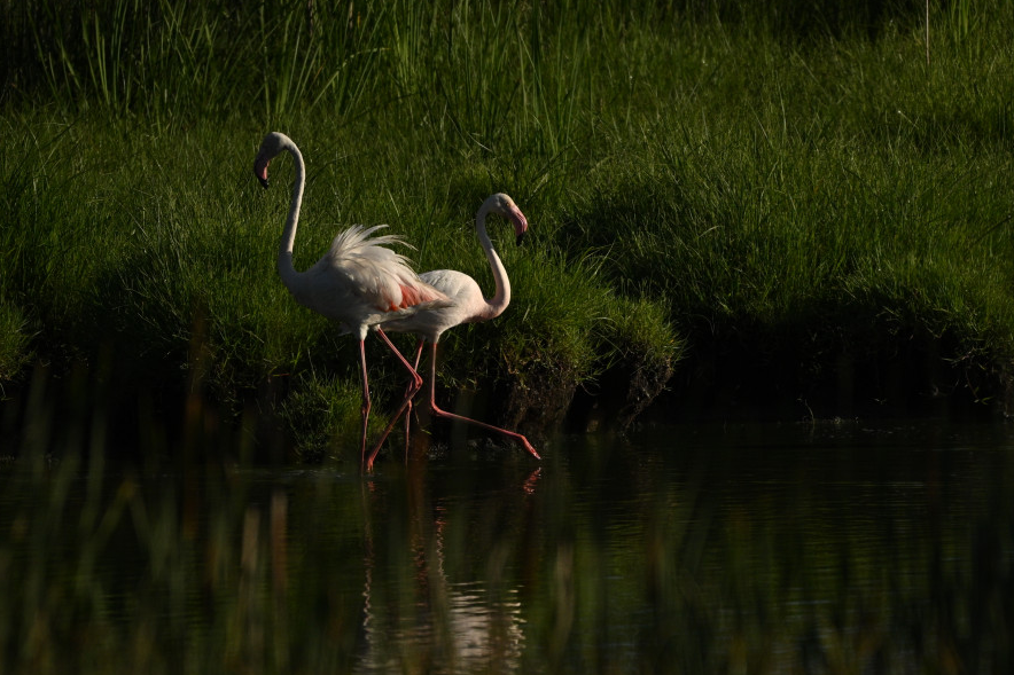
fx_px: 30440
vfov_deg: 1.3
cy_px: 335
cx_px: 606
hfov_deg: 1.9
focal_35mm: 1081
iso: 800
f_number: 6.3
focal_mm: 600
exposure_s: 1/8000
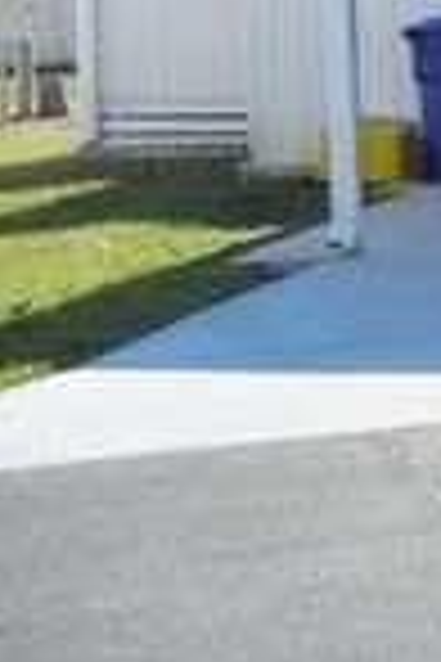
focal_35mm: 106
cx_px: 1120
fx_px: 1948
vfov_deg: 19.0
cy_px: 83
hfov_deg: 10.7
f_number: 7
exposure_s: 1/438
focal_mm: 5.4
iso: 160
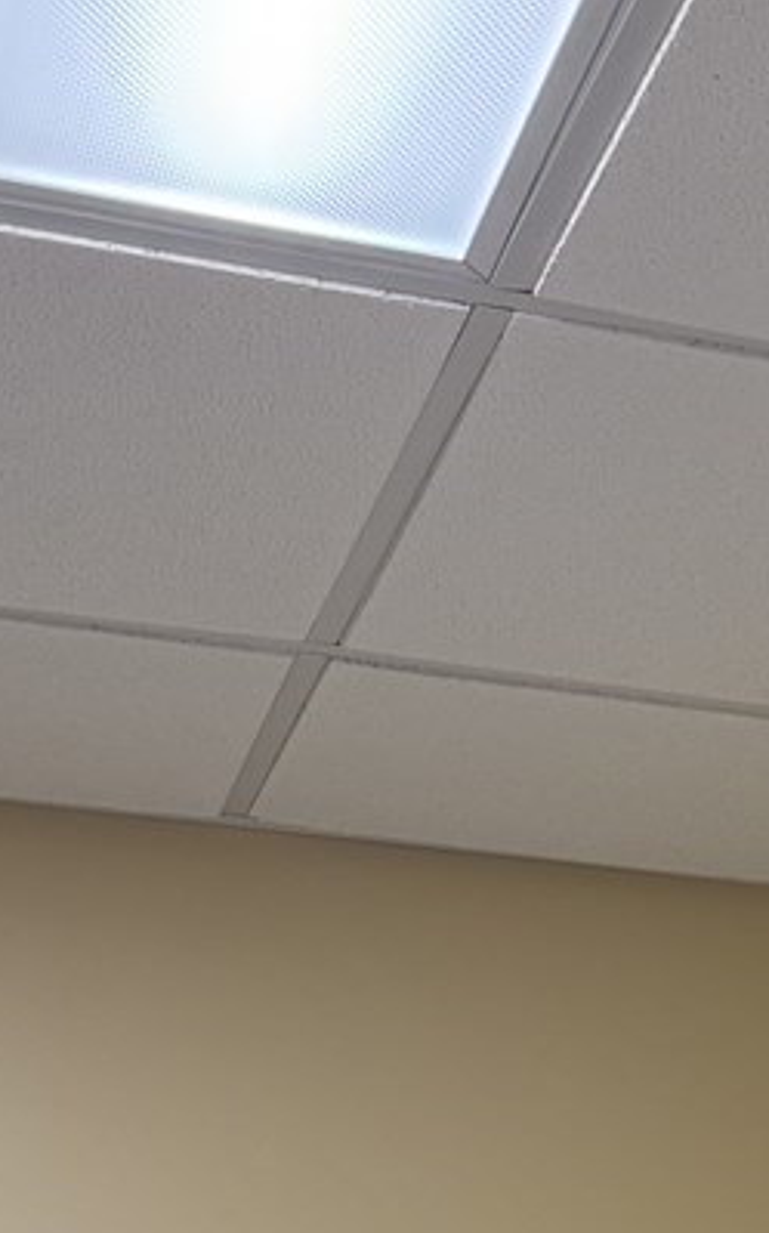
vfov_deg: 17.1
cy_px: 2271
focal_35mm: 98
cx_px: 1263
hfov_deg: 12.5
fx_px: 3290
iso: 100
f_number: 1.78
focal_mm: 6.76
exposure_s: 1/100
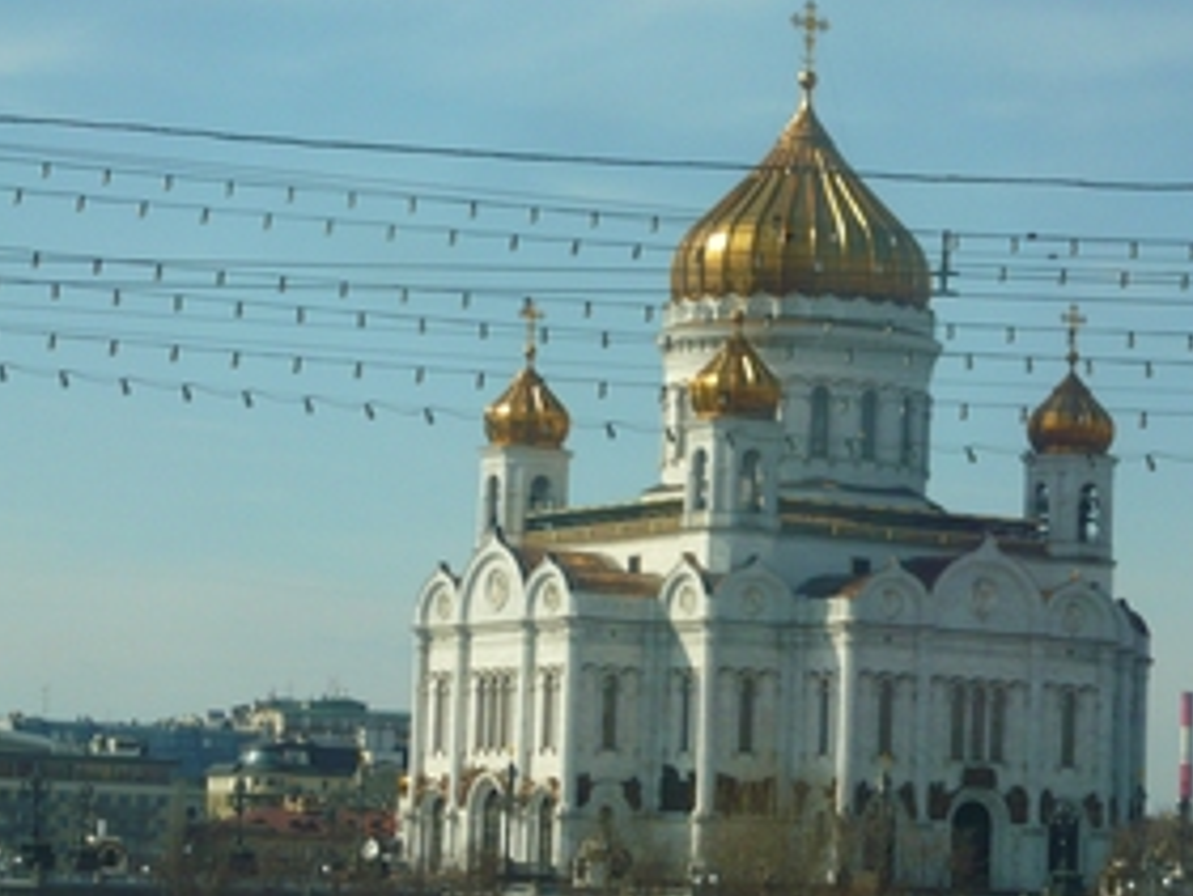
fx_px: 4137
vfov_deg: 12.4
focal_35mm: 120
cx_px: 862
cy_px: 382
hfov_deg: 16.3
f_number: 4.1
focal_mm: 12.3
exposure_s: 1/640
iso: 100
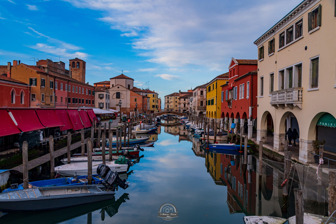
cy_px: 112
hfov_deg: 67.4
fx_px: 252
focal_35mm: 27
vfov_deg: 47.9
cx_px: 168
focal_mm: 18
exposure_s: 1/40
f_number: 8
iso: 100
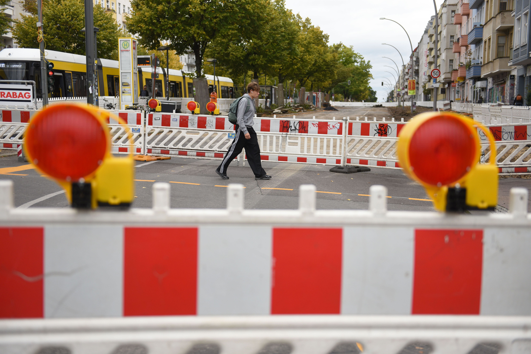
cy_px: 177
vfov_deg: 30.5
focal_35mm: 44
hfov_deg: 44.5
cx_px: 266
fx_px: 649
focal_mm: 44
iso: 500
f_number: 2.8
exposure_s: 1/3200
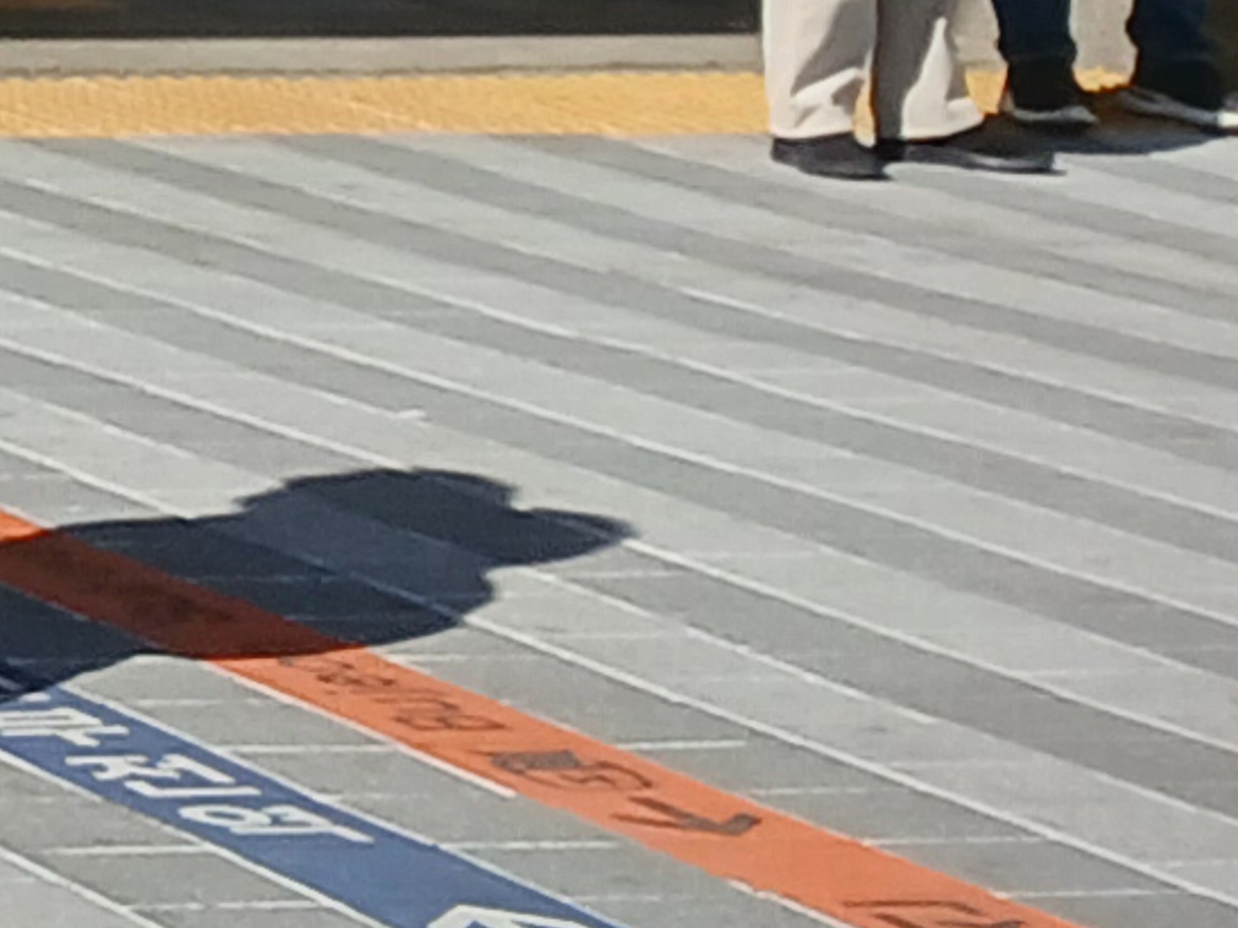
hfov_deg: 7.7
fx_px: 6937
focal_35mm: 194
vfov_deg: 7.4
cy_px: -799
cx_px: -3363
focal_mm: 3.98
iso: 20
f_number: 1.8
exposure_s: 1/605
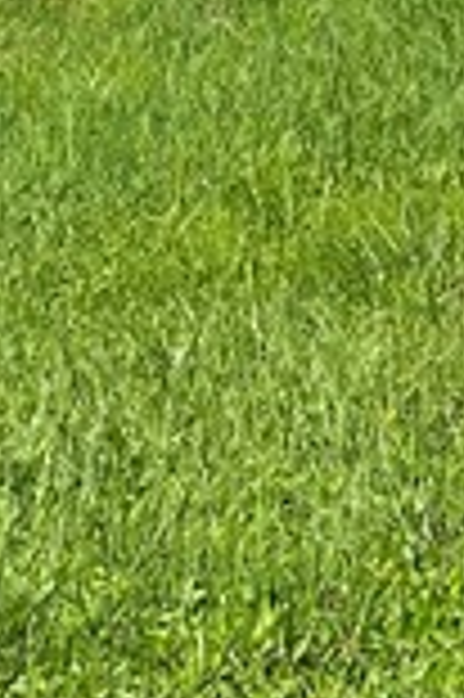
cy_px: -964
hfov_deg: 7.4
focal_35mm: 179
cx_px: 829
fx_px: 3468
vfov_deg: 10.1
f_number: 1.8
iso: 32
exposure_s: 1/4608
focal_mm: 4.25
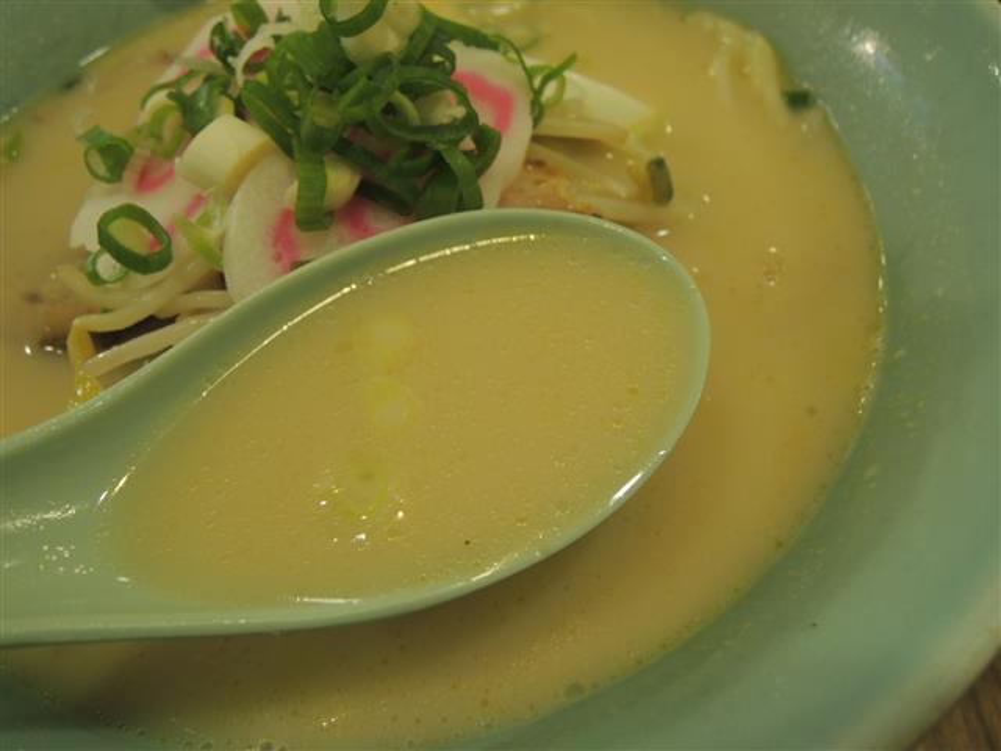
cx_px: 500
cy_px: 376
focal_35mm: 24
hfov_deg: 71.6
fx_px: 694
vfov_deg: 56.8
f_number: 2.8
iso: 220
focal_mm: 4.3
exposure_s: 1/30
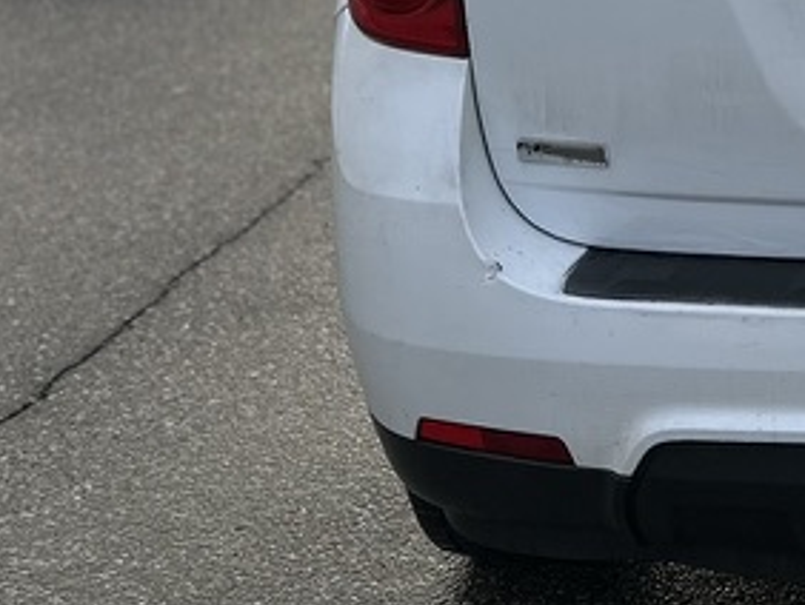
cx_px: 1153
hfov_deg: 19.9
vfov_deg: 16.2
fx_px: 2025
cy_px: -143
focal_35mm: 87
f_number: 1.78
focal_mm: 6.86
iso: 80
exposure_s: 1/549
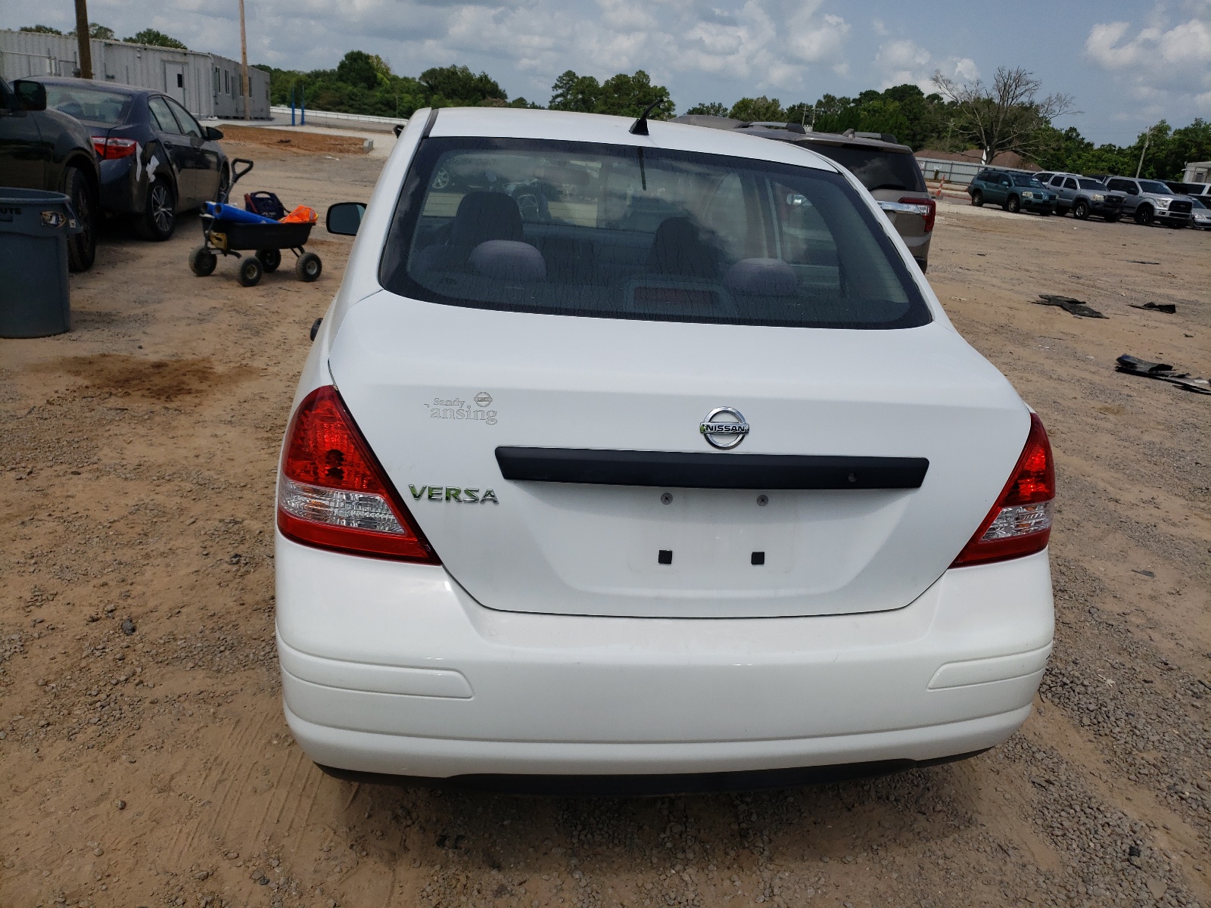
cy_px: 454
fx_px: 910
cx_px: 606
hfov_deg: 67.3
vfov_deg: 53.1
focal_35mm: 26
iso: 50
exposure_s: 1/10000
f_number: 1.5
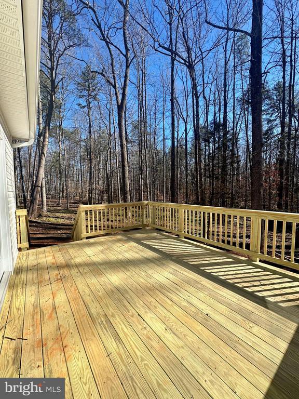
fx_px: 161
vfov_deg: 102.1
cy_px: 200
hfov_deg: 85.7
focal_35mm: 14
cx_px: 150
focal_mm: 2.22
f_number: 2.2
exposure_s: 1/1043
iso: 40
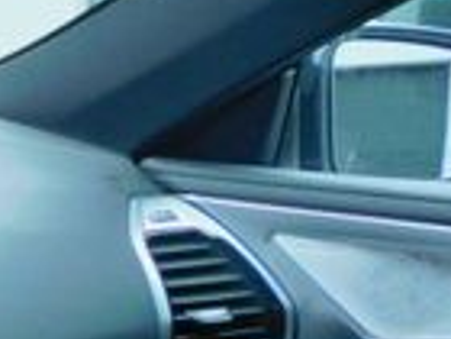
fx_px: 1967
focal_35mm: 151
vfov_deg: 9.3
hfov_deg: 11.3
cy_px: 623
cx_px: -554
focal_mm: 5.9
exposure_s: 1/30
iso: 140
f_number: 3.6
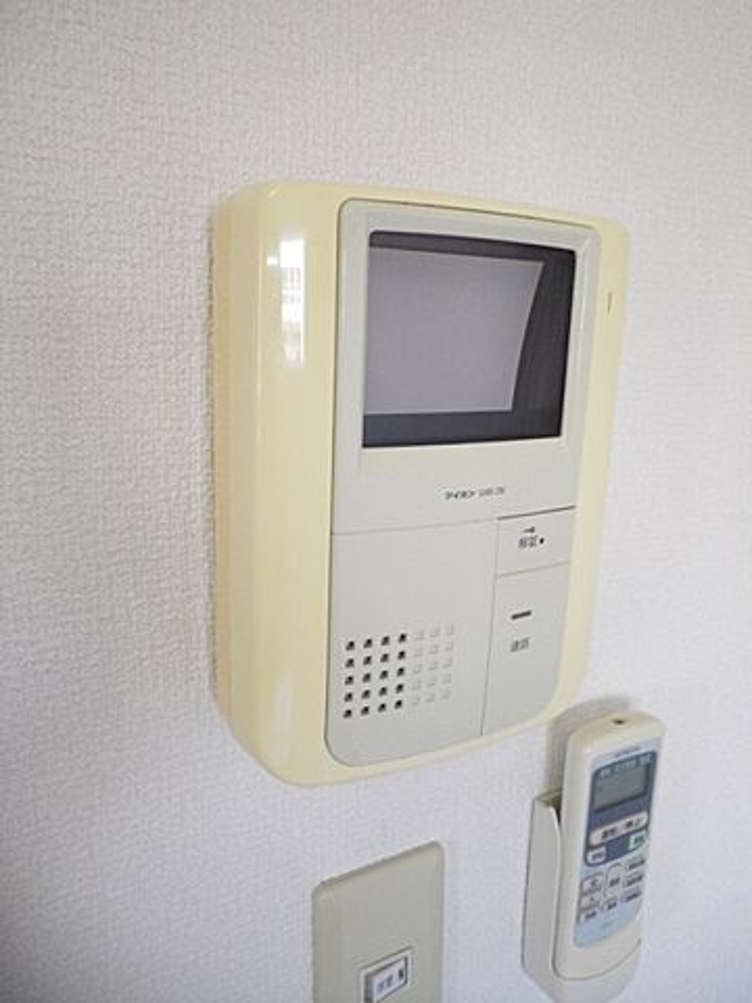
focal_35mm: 28
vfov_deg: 63.4
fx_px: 811
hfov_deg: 49.7
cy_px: 502
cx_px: 376
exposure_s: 1/60
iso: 250
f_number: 2.6
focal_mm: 4.9
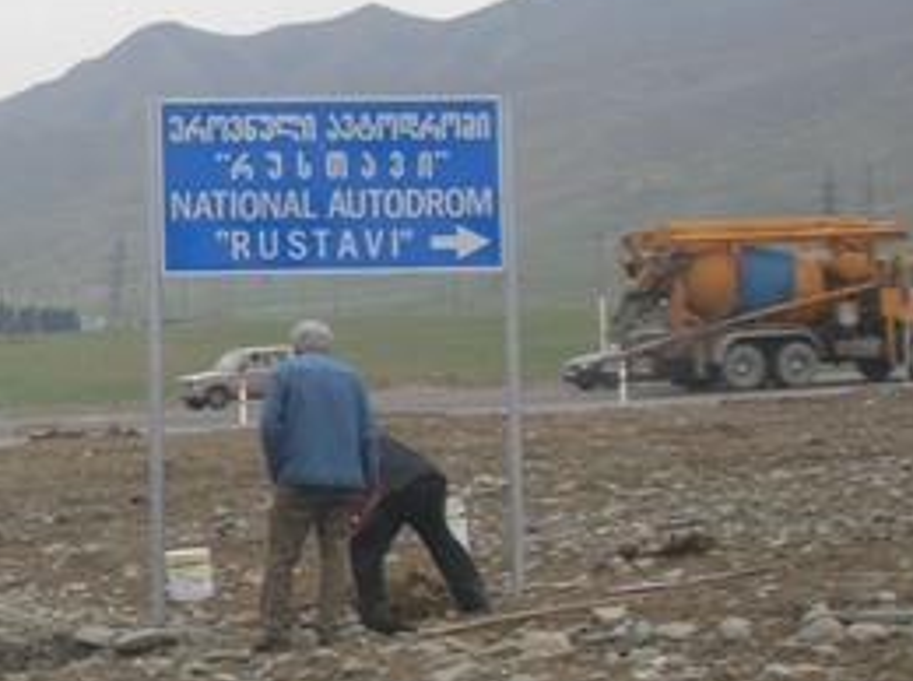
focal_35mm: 133
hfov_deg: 14.4
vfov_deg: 11.1
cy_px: 398
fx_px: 3501
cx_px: -172
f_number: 3.4
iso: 50
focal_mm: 9.1
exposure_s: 1/48.8
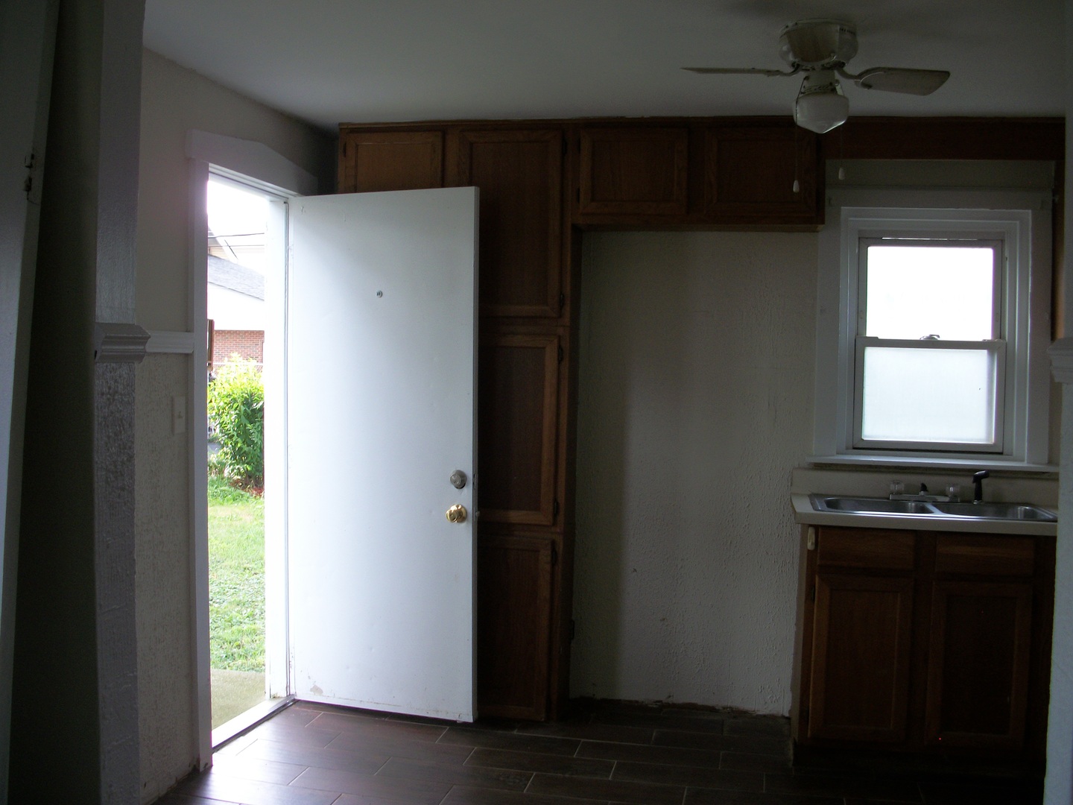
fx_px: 1085
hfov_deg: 52.6
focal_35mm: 35
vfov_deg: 40.7
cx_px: 536
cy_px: 402
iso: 80
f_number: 3.1
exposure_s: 1/50
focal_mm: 6.3
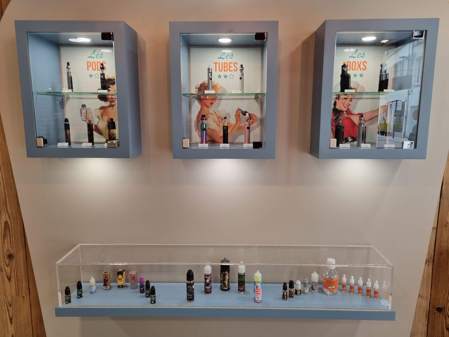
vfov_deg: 53.1
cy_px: 168
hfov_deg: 67.3
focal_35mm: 26
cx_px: 224
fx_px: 337
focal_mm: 5.4
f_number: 1.8
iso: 80
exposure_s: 1/100
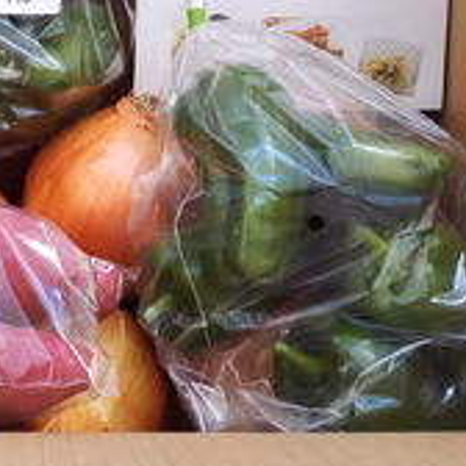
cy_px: 125
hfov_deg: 26.9
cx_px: 19
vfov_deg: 27.8
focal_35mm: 61
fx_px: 929
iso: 125
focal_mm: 3.8
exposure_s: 1/50
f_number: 2
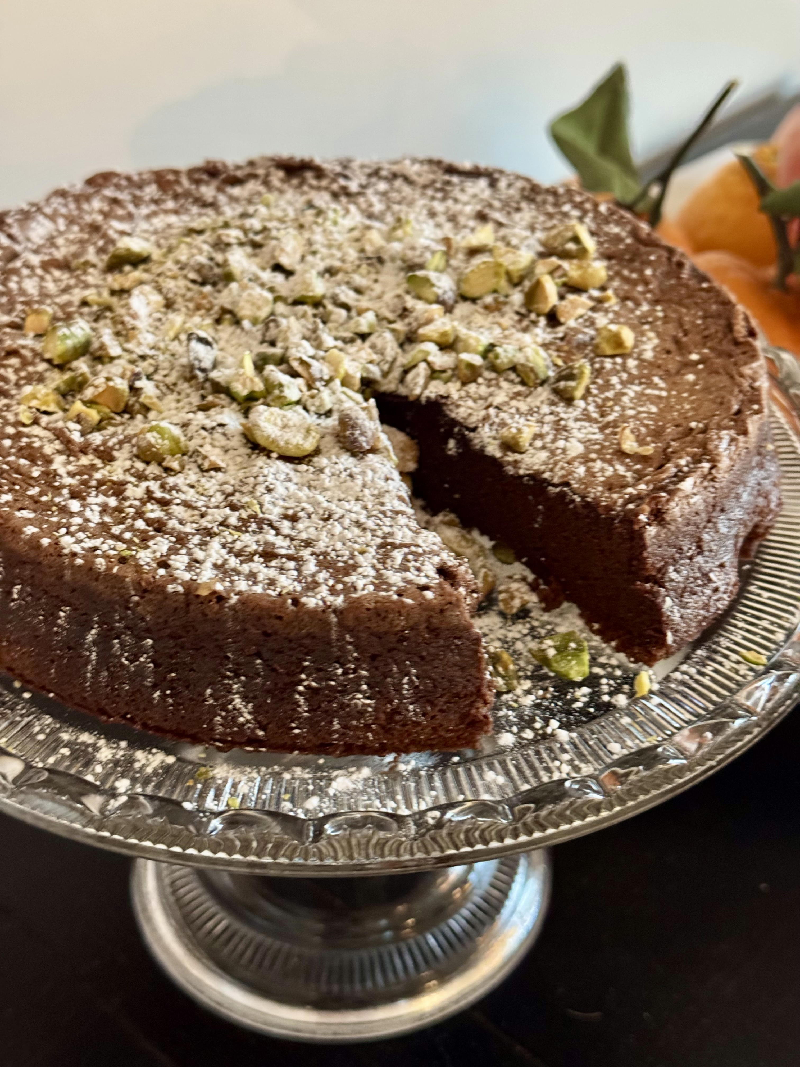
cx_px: 400
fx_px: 1479
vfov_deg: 39.7
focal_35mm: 48
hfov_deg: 30.3
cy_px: 534
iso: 640
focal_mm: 6.76
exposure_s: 1/30
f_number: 1.78
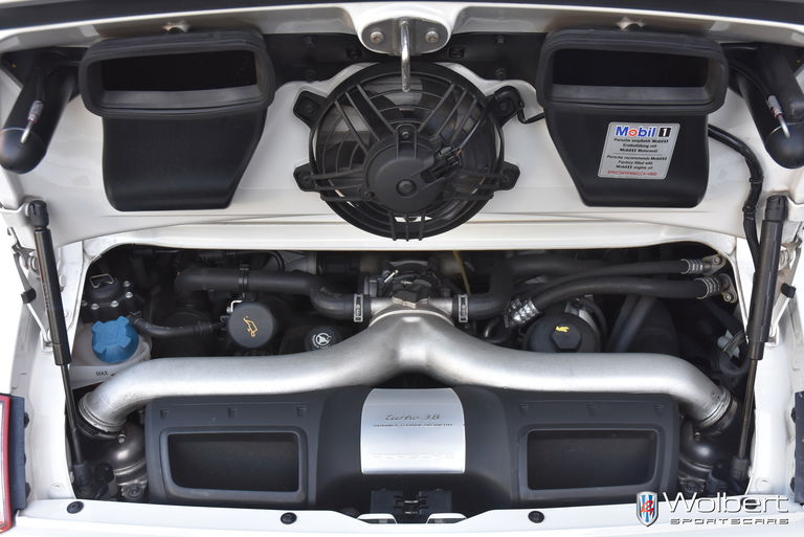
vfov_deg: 33.1
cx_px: 402
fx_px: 905
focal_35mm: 40
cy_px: 268
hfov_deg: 47.9
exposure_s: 1/160
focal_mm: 27
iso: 800
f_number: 6.3
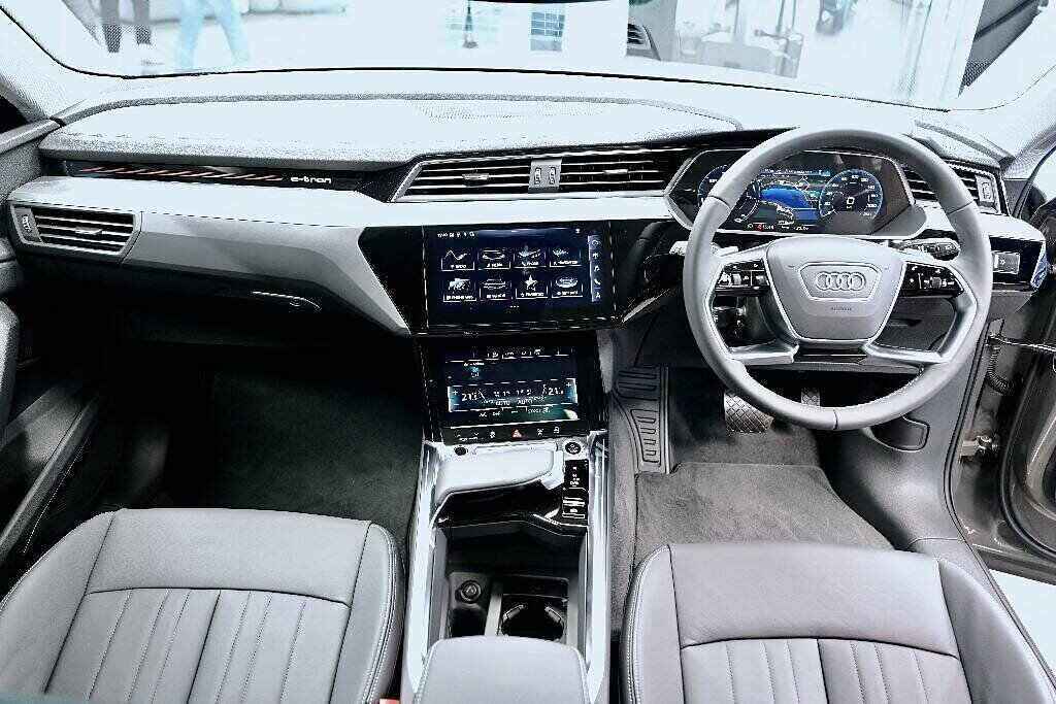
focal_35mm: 29
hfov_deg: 63.7
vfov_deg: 45.0
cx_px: 528
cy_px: 352
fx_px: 851
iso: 1600
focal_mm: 29
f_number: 4
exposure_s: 1/20
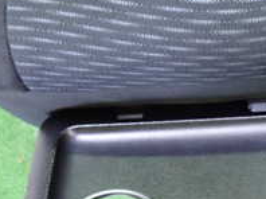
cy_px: 110
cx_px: 287
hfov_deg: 20.6
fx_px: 698
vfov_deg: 16.2
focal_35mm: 91
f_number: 2.3
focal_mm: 5.4
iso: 800
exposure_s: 1/30
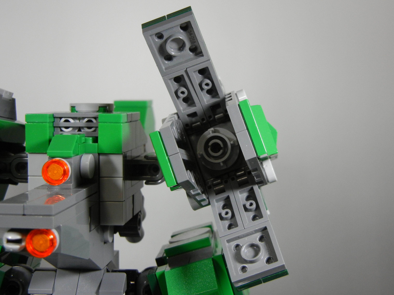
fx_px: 672
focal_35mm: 59
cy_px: 148
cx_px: 197
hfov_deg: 32.7
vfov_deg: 24.8
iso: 400
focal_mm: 10.6
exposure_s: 1/39
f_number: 4
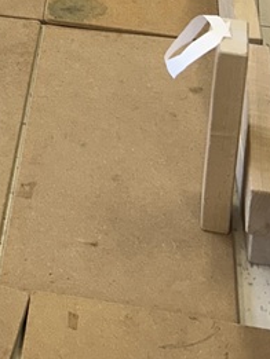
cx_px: -76
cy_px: -201
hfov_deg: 14.0
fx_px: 1060
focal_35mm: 102
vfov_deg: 17.1
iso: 100
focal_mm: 5.7
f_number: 1.5
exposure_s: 1/120
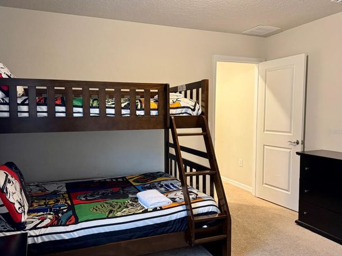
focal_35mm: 28
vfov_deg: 49.7
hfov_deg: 63.3
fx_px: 277
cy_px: 132
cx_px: 153
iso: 400
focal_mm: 6.76
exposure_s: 1/60
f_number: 1.78
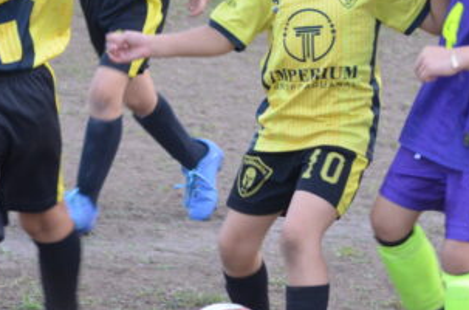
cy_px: 199
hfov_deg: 7.3
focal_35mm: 283
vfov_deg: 4.8
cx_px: 271
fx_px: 3675
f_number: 4.2
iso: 800
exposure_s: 1/160
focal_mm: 82
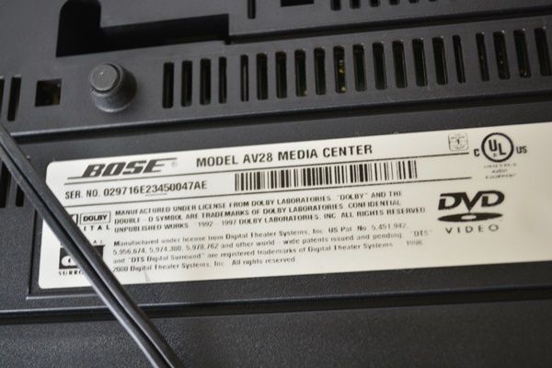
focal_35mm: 48
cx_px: 276
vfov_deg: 28.1
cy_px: 184
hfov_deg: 41.1
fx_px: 736
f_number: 4.8
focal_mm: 32
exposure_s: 1/40
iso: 800
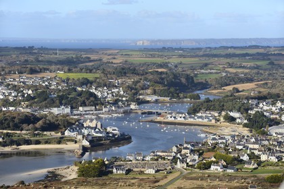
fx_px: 962
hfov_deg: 16.8
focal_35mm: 122
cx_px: 142
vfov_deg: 11.2
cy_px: 94
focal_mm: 122
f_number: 7.1
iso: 400
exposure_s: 1/1250
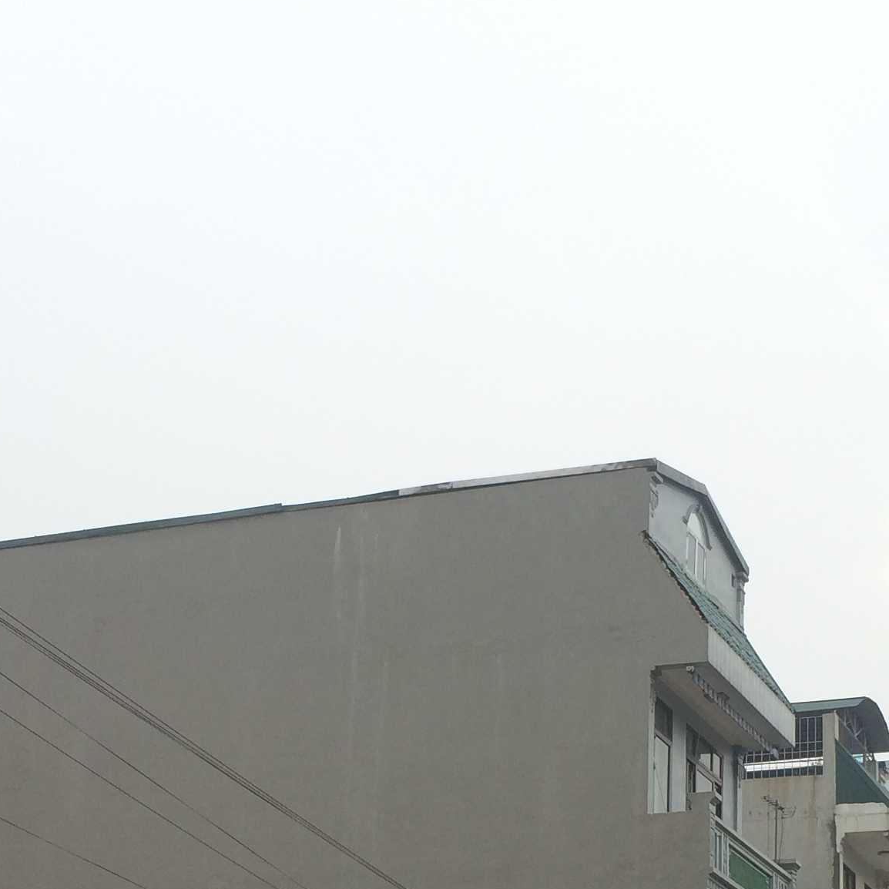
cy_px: 833
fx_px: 2179
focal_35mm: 75
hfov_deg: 23.0
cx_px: 532
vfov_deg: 22.4
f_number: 2.2
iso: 32
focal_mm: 4.12
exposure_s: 1/570
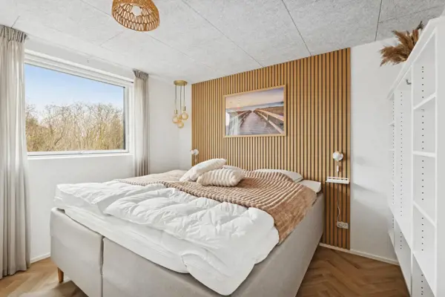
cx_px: 222
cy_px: 148
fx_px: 204
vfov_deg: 72.1
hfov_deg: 95.0
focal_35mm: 16
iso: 320
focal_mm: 11
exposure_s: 1/5
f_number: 8
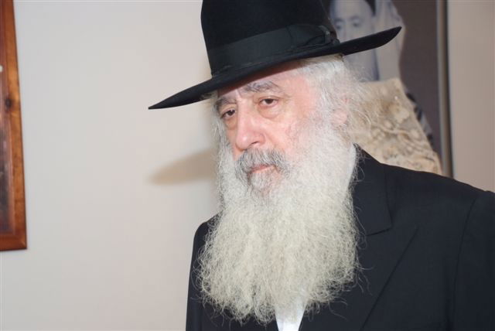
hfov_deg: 21.9
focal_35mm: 93
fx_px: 1280
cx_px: 248
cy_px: 166
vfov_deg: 14.7
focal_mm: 62
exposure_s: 1/60
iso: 640
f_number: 5
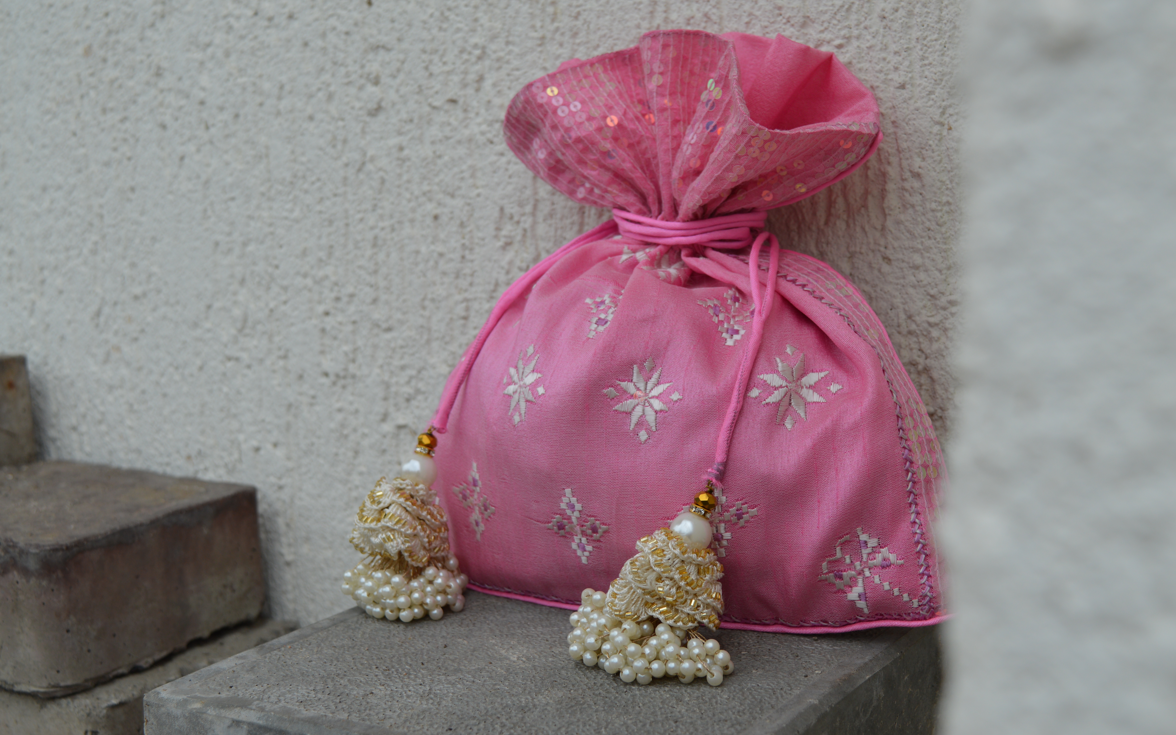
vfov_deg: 24.9
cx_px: 588
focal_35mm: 52
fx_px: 1667
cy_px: 349
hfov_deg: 38.9
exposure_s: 1/160
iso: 100
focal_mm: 34
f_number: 6.3
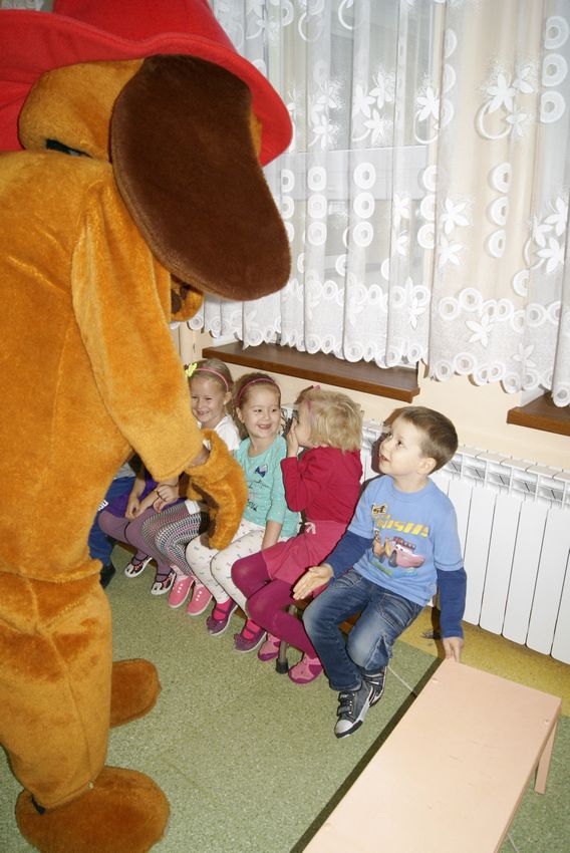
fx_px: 640
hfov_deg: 48.0
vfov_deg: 67.3
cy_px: 426
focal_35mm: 27
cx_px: 285
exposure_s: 1/60
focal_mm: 18
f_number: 5.6
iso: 400
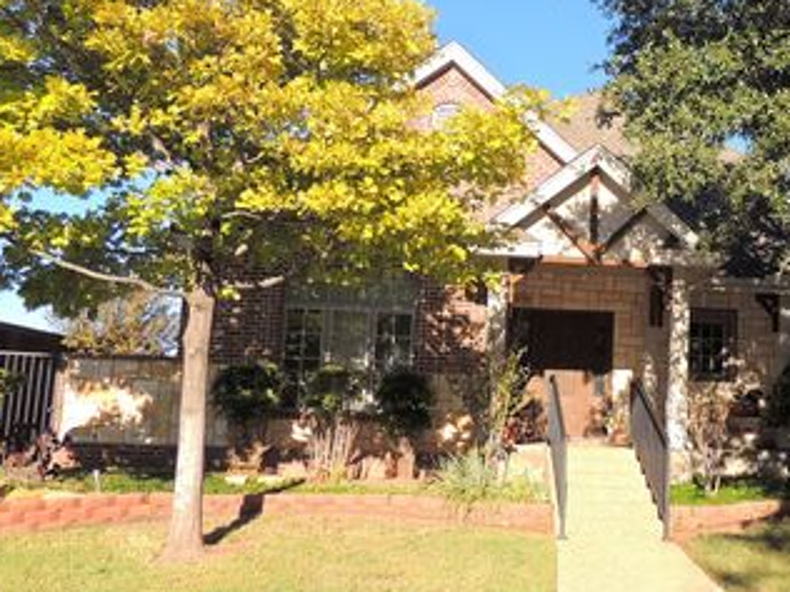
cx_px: 590
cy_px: 303
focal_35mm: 38
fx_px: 867
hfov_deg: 47.2
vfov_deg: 37.7
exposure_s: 1/800
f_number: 3
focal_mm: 4.3
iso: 100
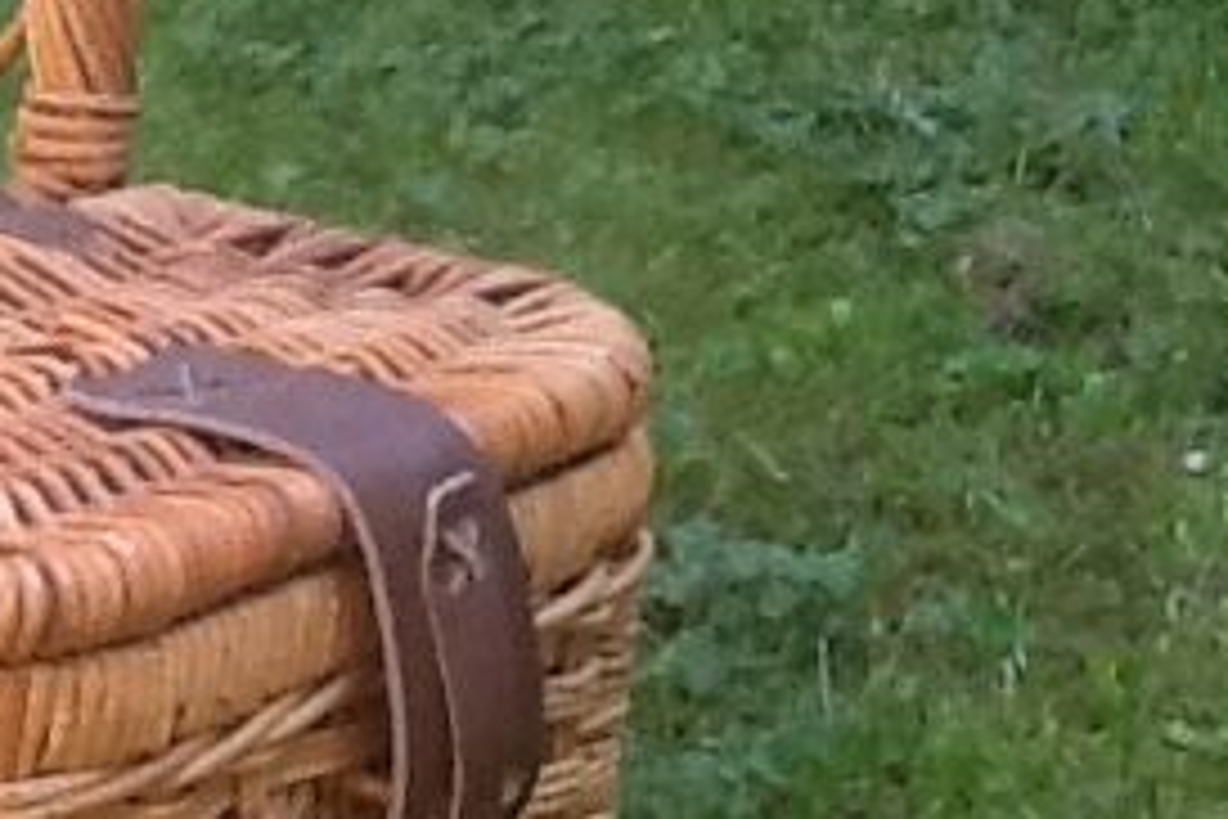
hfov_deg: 12.5
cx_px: -180
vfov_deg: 8.5
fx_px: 5491
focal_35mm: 161
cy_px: 40
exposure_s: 1/120
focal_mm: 2.03
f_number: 2.4
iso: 80
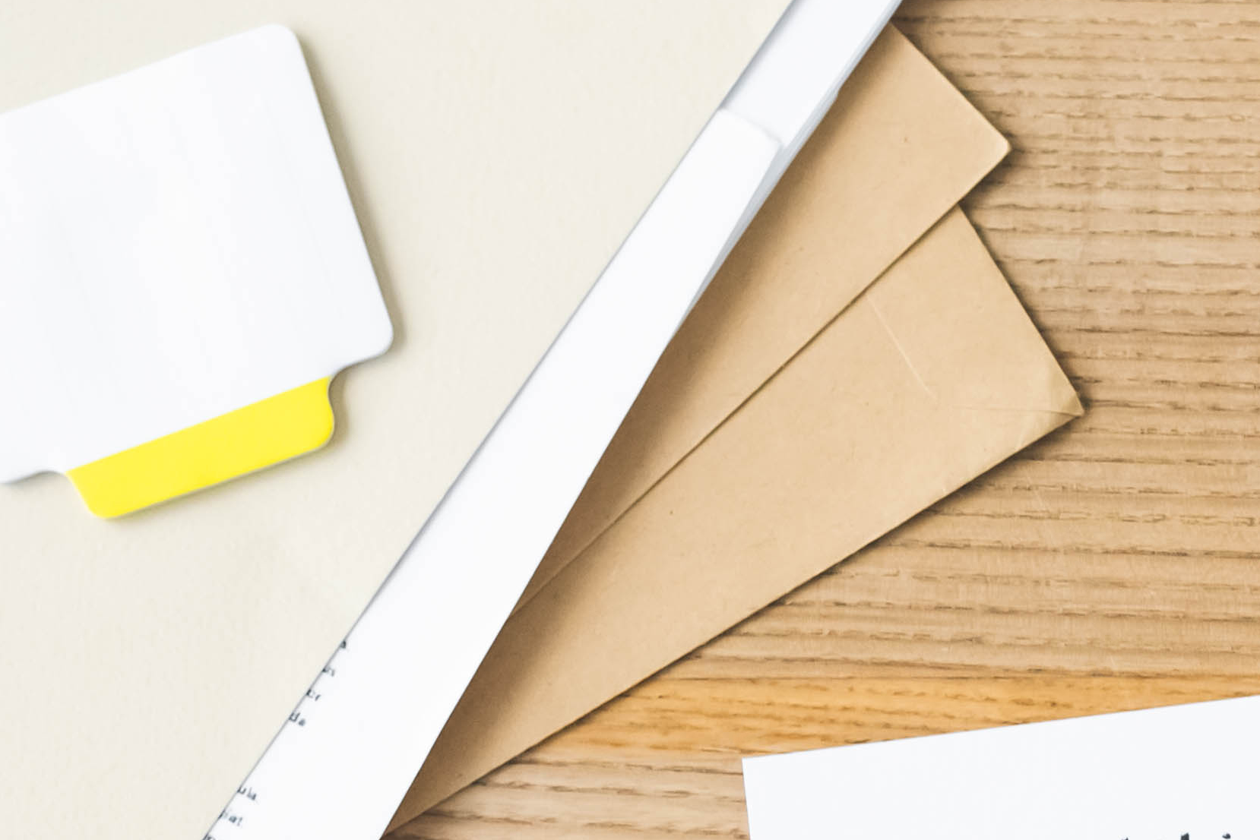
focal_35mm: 222
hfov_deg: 9.2
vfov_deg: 6.1
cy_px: 1243
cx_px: 1519
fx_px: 7771
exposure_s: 1/200
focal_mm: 50
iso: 500
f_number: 4
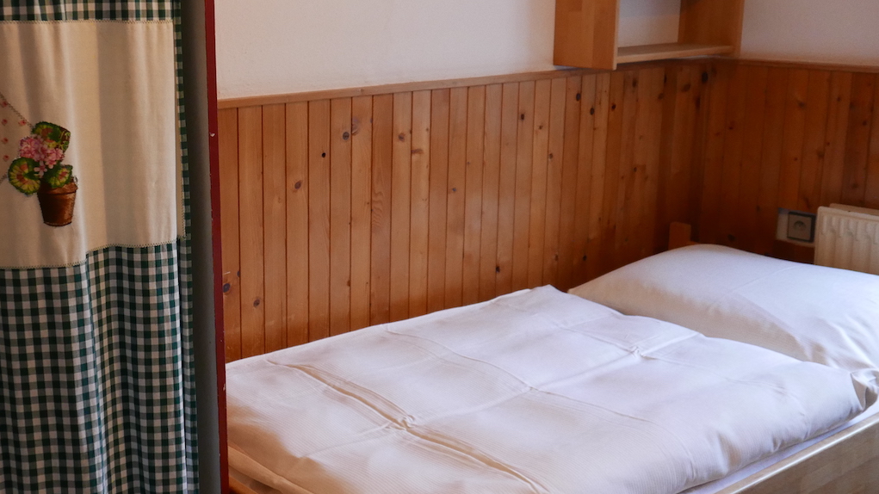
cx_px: 277
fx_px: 1072
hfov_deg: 43.8
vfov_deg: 25.9
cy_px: 207
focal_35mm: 46
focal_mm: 12.5
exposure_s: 1/80
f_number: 2.1
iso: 1000
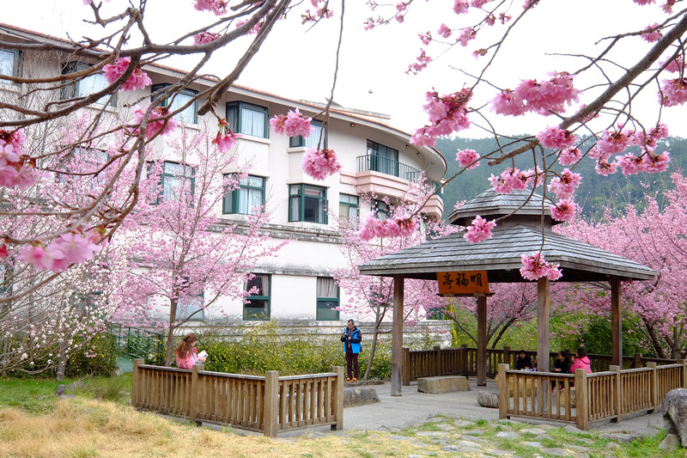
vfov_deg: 36.9
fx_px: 687
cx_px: 344
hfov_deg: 53.1
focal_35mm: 36
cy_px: 229
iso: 400
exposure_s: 1/30
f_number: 16
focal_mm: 24
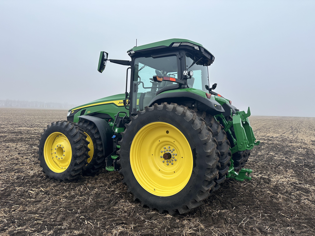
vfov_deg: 56.8
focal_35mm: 24
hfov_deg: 71.6
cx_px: 158
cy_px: 118
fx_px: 218
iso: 80
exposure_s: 1/1198
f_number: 1.78
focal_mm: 6.86
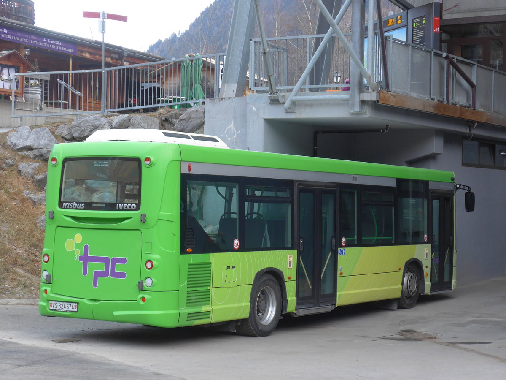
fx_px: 1169
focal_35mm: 80
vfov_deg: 18.4
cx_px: 253
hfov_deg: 24.4
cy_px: 190
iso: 200
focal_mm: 16
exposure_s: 1/80
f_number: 4.4
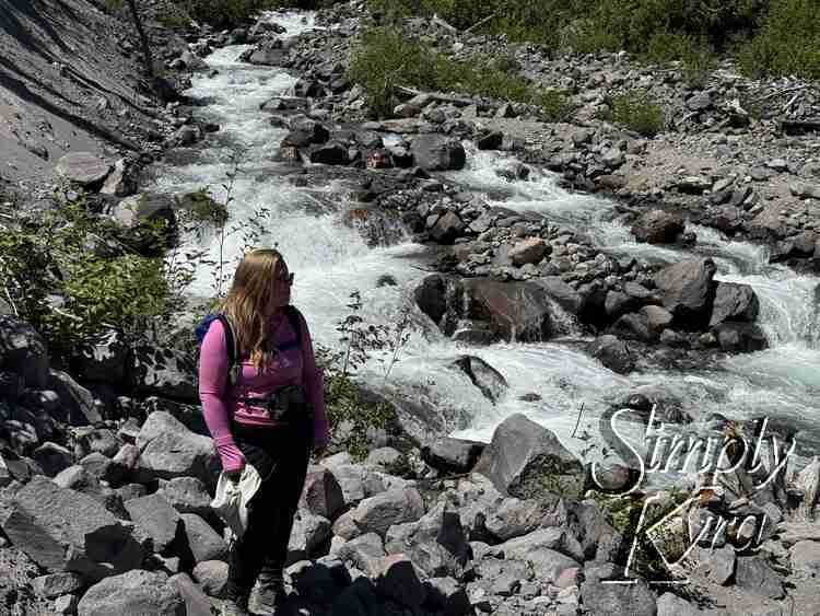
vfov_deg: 30.3
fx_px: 1137
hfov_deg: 39.6
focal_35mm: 48
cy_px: 308
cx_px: 410
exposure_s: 1/7092
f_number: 1.78
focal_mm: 6.76
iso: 80
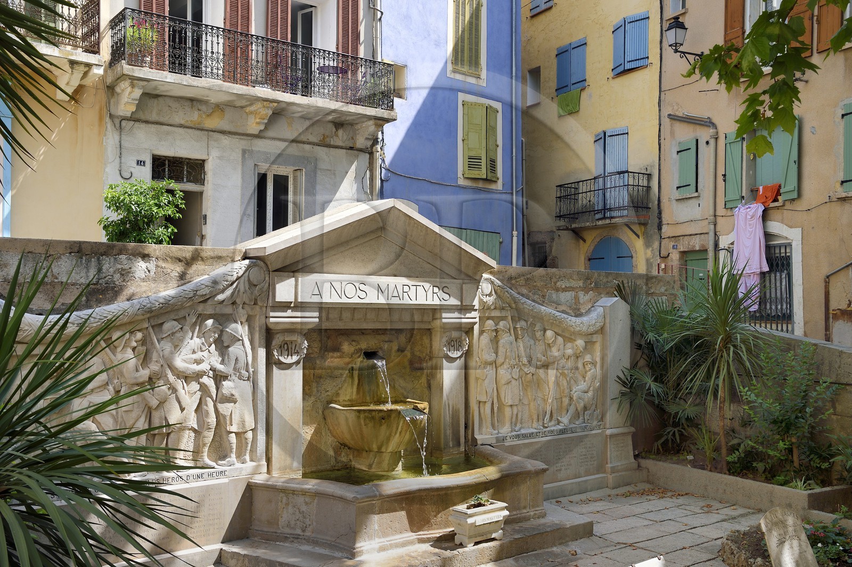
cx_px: 426
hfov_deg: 50.7
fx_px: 899
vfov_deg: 35.0
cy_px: 284
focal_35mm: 38
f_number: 10
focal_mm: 38
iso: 200
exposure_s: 1/160
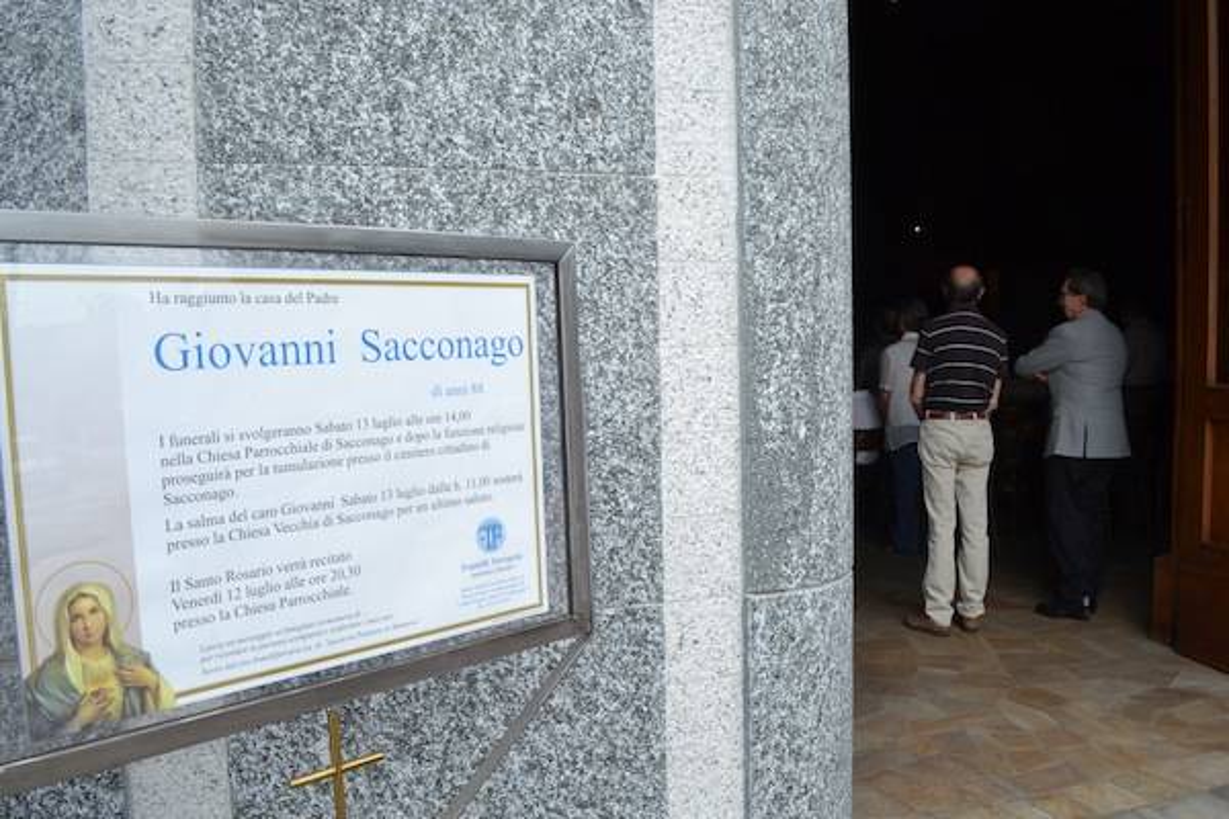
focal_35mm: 27
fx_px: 922
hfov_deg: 67.4
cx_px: 614
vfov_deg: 47.9
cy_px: 410
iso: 100
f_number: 13
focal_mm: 18
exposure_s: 1/50
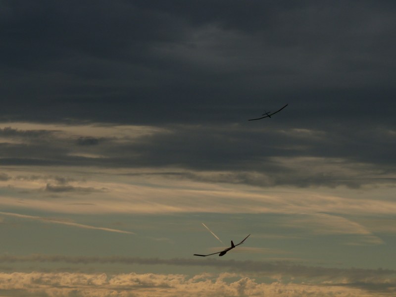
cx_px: 198
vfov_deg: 8.6
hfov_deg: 11.5
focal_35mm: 172
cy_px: 148
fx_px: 1968
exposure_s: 1/1000
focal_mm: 30.5
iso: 100
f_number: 6.3
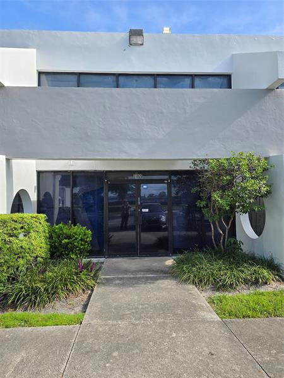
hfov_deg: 58.9
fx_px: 252
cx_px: 142
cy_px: 189
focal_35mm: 23
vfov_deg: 73.9
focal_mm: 6.3
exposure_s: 1/331
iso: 12
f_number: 1.7
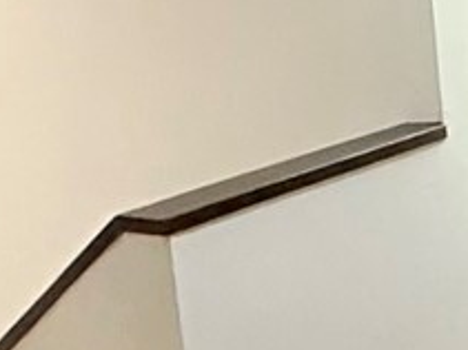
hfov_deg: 16.0
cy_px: 144
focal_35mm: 106
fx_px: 1432
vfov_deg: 13.9
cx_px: 823
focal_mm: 2.22
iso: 640
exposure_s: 1/60
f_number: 2.2
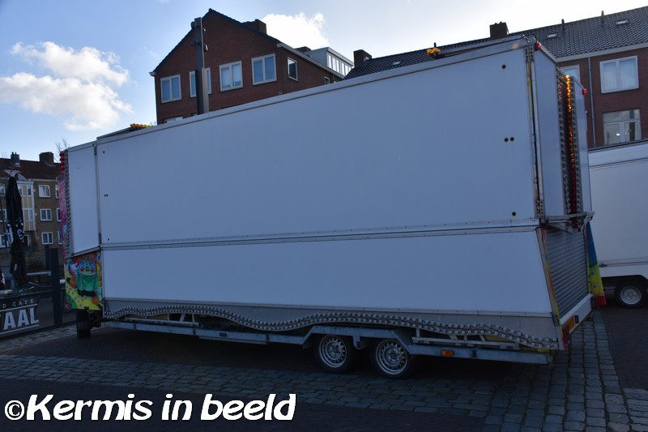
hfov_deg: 61.9
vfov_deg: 43.6
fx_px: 540
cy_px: 216
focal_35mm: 30
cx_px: 324
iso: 280
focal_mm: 20
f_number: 8
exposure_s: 1/500
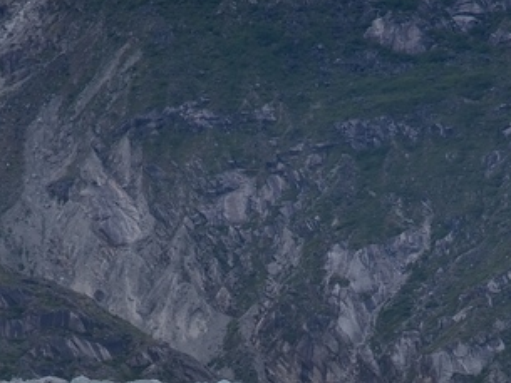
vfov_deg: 3.1
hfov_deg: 4.1
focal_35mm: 484
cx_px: 320
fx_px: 7148
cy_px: 646
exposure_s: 1/250
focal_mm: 120
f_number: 6.3
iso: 100
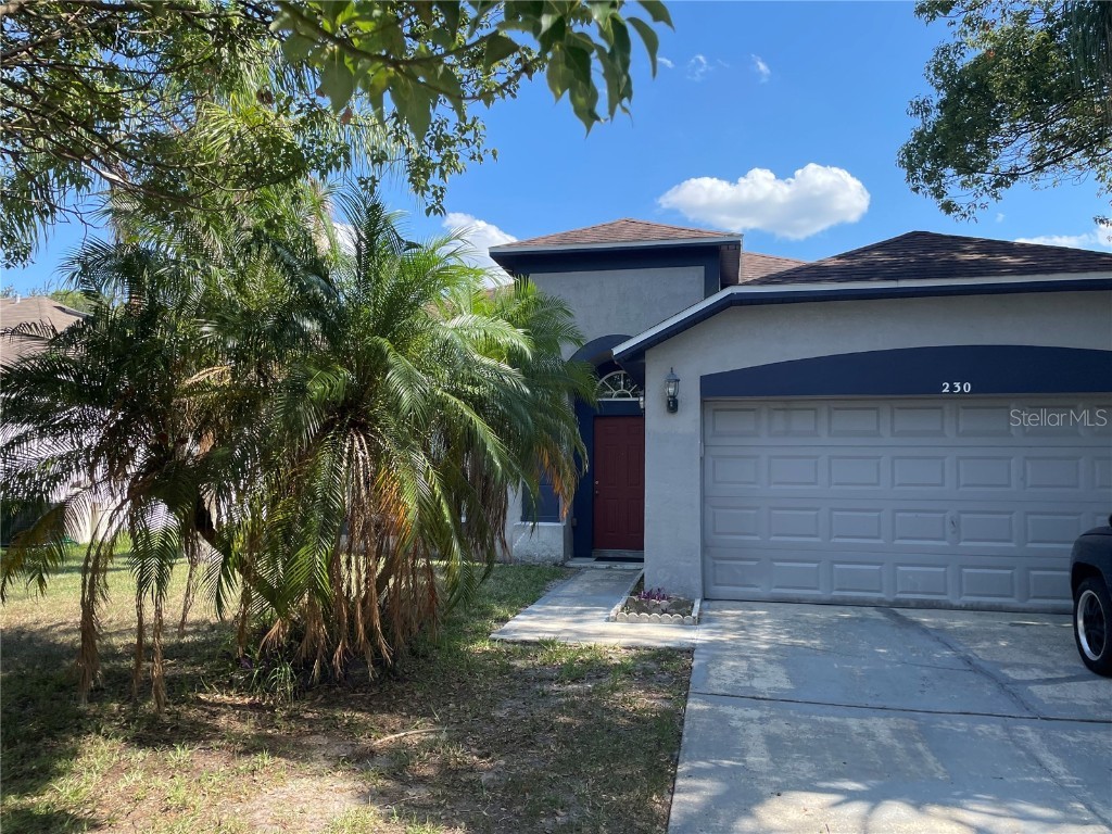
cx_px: 556
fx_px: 835
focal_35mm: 26
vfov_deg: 53.1
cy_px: 417
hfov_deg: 67.3
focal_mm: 4.2
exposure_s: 1/1247
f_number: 1.6
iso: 32
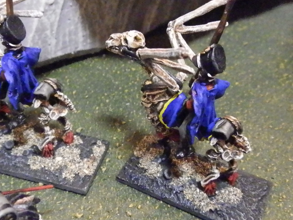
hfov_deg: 41.2
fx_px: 389
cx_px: 128
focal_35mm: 46
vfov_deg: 31.5
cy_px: 101
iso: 1600
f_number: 3.1
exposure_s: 1/125
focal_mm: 5
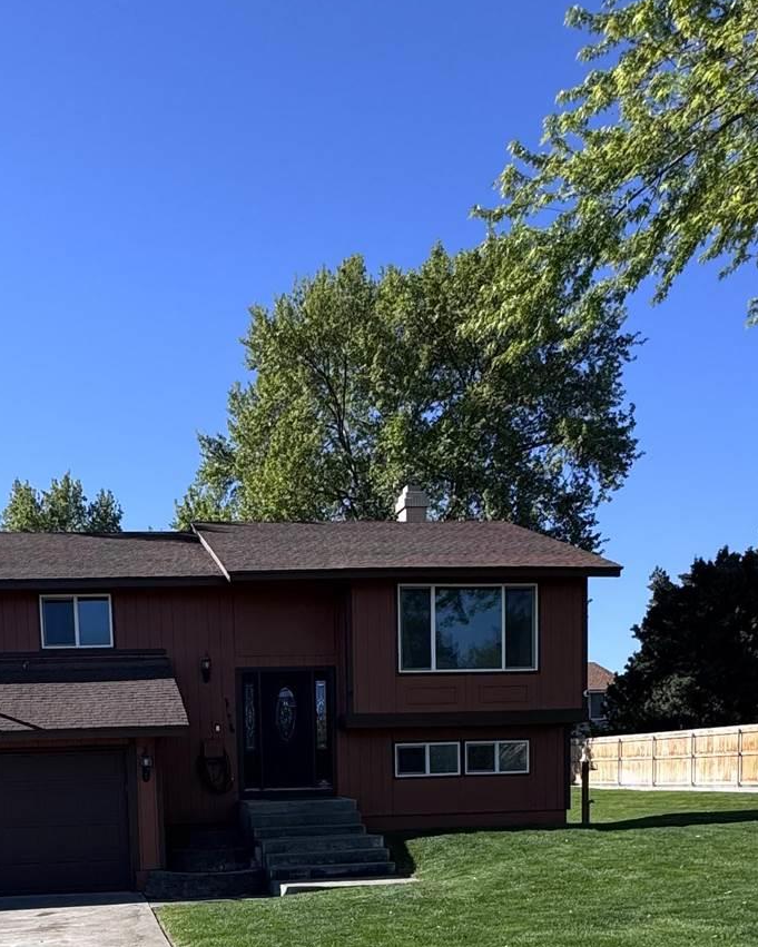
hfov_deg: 39.3
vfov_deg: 43.6
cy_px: 898
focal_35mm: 37
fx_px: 1037
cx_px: 208
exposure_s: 1/1346
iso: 50
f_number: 2.2
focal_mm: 2.22
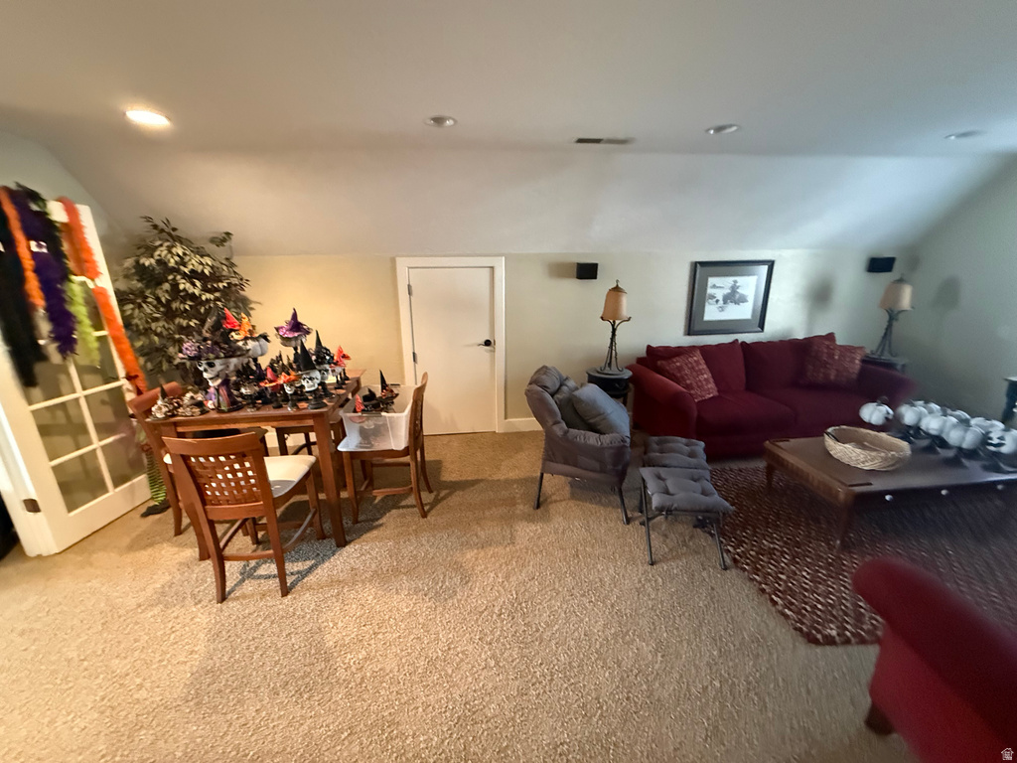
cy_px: 382
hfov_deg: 102.1
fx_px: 411
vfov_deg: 85.7
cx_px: 508
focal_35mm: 14
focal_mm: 2.22
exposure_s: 1/60
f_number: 2.2
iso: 1250
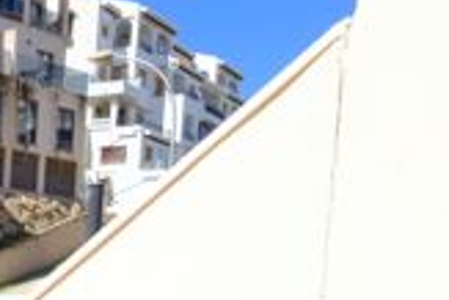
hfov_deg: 24.9
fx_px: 811
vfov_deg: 16.4
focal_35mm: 65
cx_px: -197
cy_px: 590
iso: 250
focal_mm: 10
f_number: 16
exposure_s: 1/125
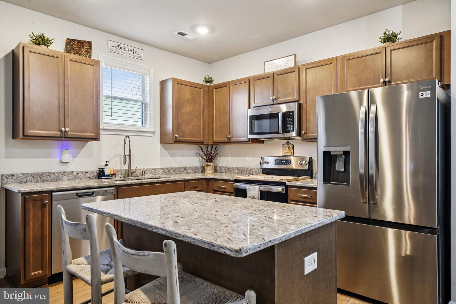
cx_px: 228
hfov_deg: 76.1
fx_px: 291
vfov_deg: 55.1
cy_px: 152
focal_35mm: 23
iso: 200
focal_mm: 23
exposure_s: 1/3.33
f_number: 8
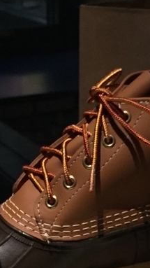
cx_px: 83
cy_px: 239
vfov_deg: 21.1
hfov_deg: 12.2
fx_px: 701
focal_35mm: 99
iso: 160
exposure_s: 1/30
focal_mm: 4.15
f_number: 2.2
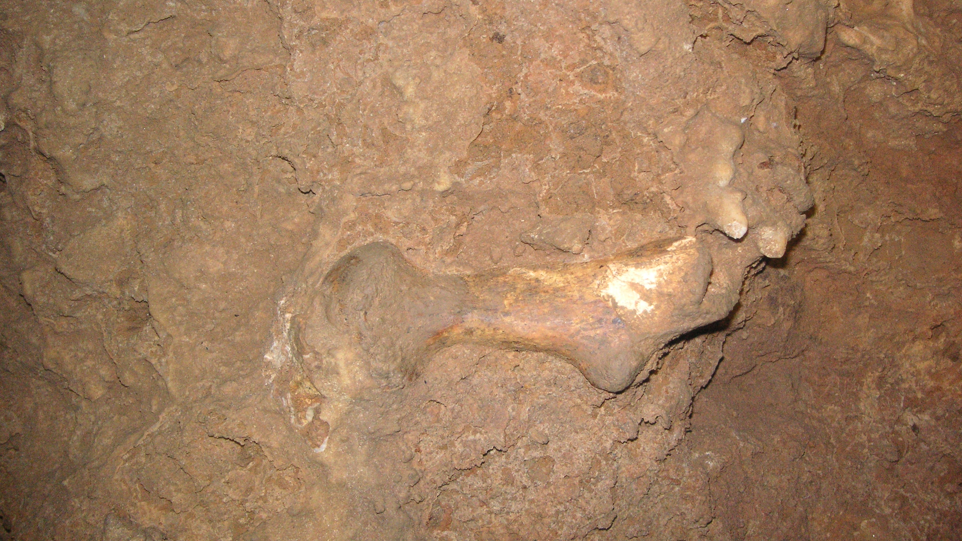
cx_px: 489
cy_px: 247
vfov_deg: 29.0
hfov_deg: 49.4
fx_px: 1046
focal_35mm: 41
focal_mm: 6.1
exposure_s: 1/45
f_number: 2.8
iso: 160
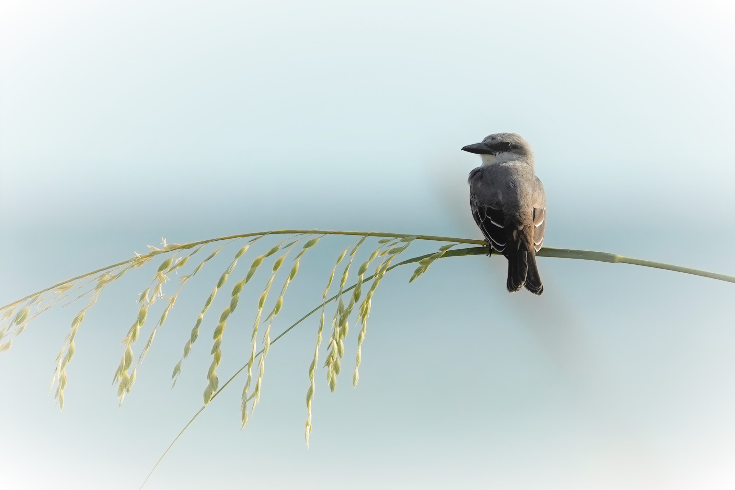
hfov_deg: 4.1
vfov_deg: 2.7
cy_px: 245
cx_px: 368
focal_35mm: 500
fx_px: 10207
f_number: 6.7
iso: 320
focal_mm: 500
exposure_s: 1/2000
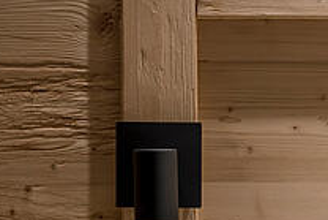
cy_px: 327
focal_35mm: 265
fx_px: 2416
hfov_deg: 7.7
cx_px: 439
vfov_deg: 5.2
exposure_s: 1/1.25
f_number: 13
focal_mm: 68
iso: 80
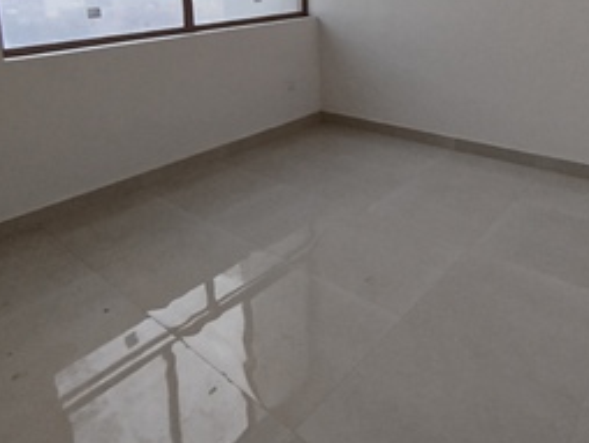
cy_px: 71
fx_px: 460
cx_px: 317
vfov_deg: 47.7
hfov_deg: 65.2
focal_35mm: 27
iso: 50
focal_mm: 1.65
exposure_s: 1/463
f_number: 2.2
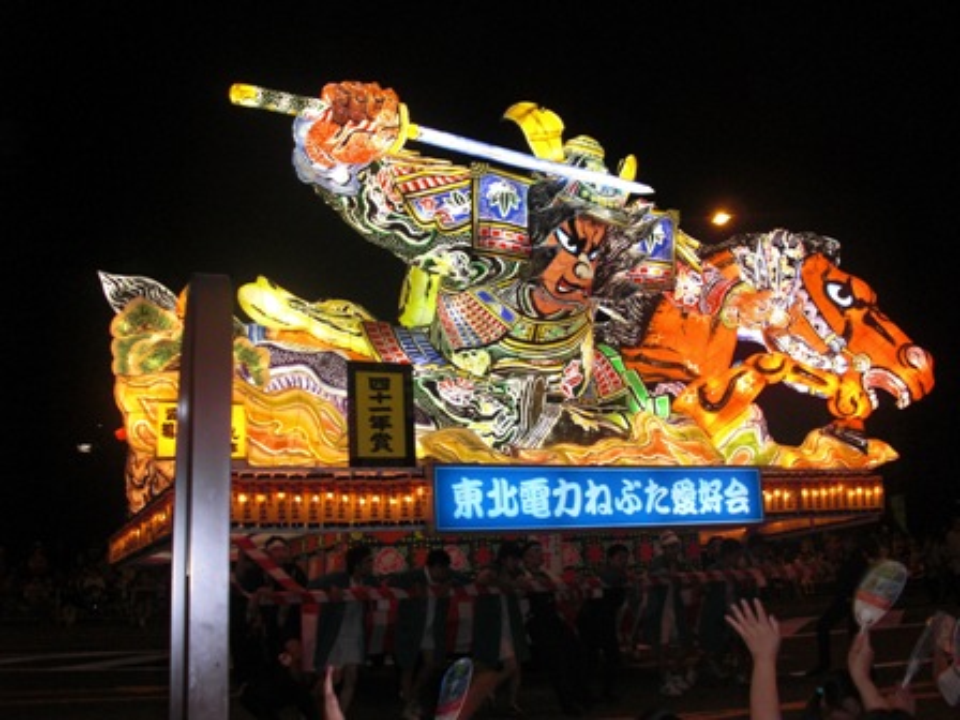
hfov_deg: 51.4
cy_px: 360
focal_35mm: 36
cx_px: 480
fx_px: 998
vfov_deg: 39.7
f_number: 2.8
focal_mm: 6.3
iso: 200
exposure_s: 1/60
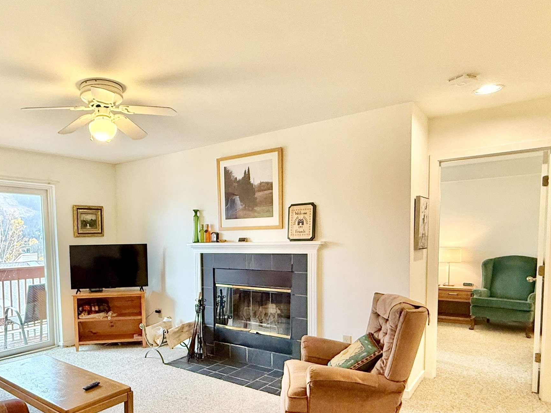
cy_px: 267
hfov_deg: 68.1
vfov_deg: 54.0
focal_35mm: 25
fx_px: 398
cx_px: 199
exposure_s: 1/120
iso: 400
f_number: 2.2
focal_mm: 2.22
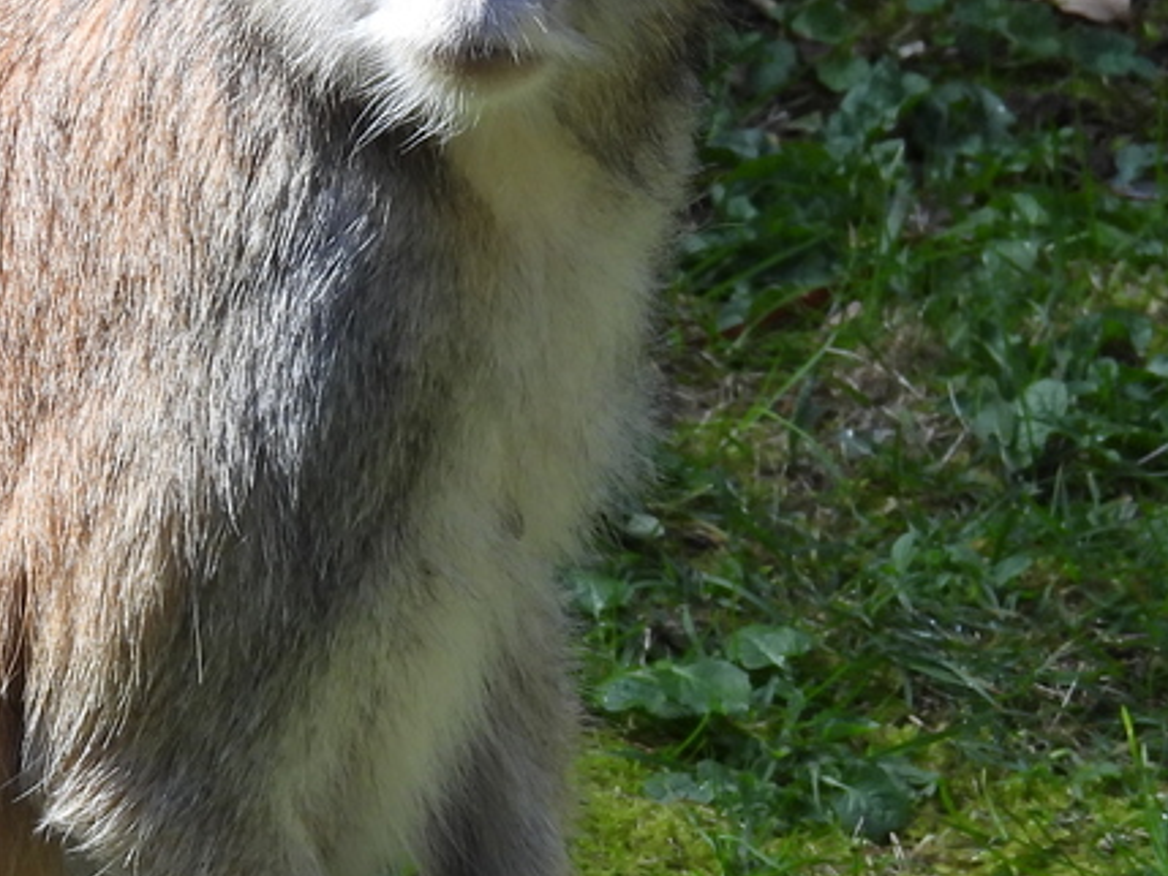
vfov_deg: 0.9
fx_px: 55385
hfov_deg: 1.2
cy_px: 541
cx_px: -395
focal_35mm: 1641
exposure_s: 1/250
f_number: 5
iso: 180
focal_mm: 98.1
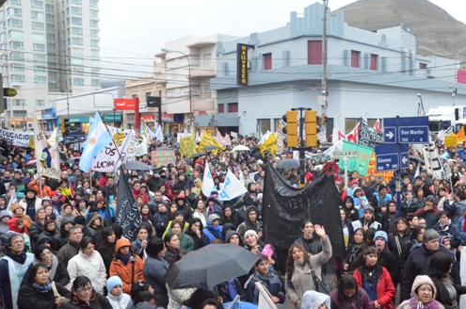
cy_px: 160
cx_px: 293
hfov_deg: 32.3
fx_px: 801
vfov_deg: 21.8
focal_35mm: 62
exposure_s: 1/200
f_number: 7.1
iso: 6400
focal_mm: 32
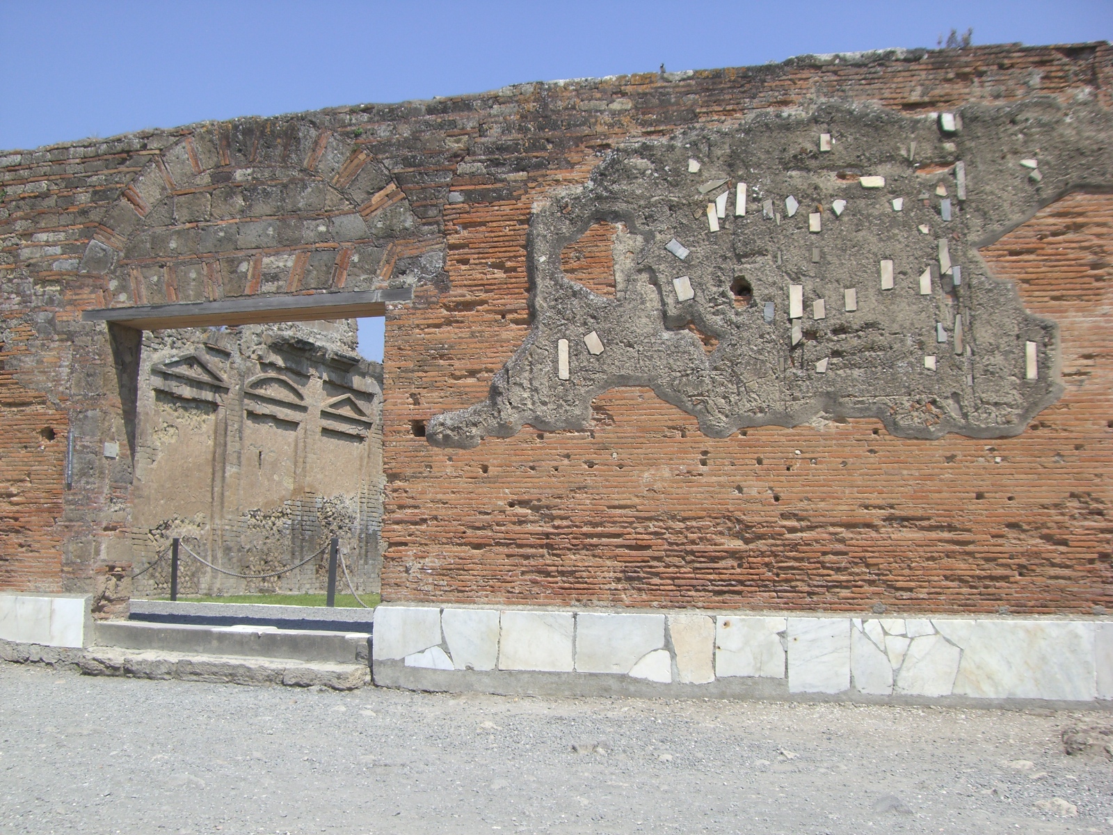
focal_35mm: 38
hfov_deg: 49.0
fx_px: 1222
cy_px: 418
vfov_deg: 37.7
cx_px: 556
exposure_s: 1/640
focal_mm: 6.2
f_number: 4.3
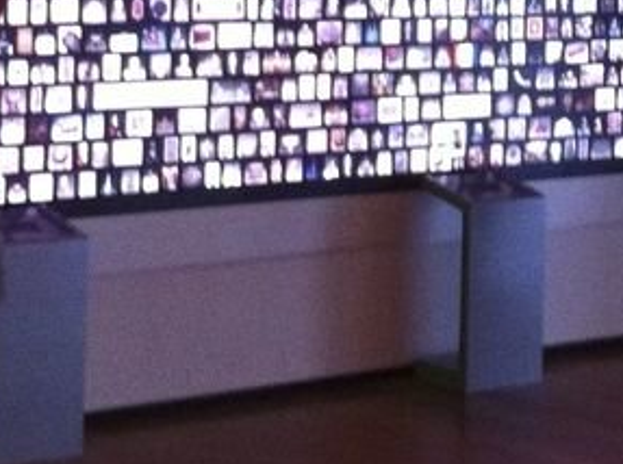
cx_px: 661
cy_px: -78
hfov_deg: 13.2
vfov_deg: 9.9
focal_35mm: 147
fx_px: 2640
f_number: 2.8
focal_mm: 3.85
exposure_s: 1/17
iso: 320
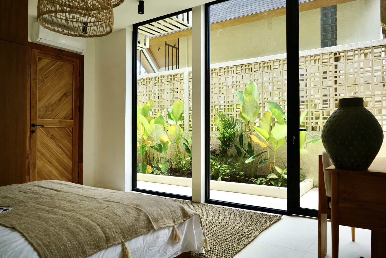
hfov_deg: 65.4
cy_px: 129
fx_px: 300
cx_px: 193
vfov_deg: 46.5
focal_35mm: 28
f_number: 6.3
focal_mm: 28
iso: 100
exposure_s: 1/100
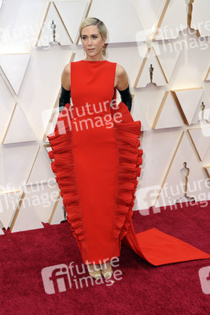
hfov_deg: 21.9
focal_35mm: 62
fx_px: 542
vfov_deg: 32.4
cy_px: 158
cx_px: 105
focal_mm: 62
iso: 1250
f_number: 8
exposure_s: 1/250
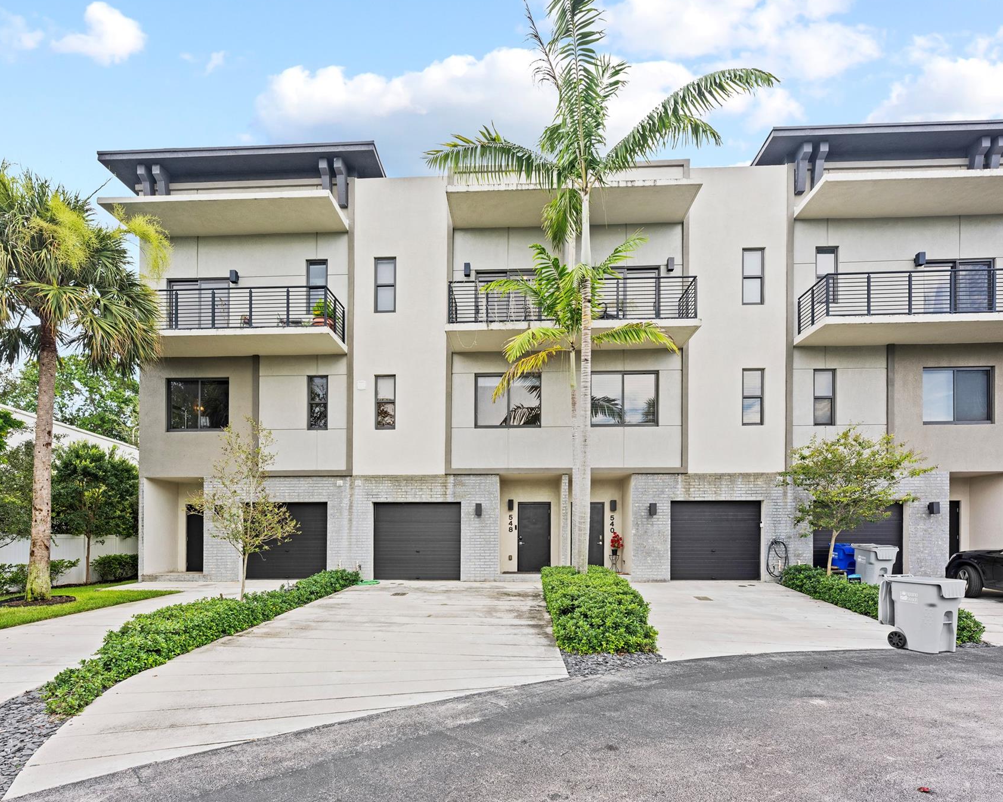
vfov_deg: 80.4
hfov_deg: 92.5
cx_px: 428
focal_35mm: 16
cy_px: 399
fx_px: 475
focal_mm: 14
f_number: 8
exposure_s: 1/40
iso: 500
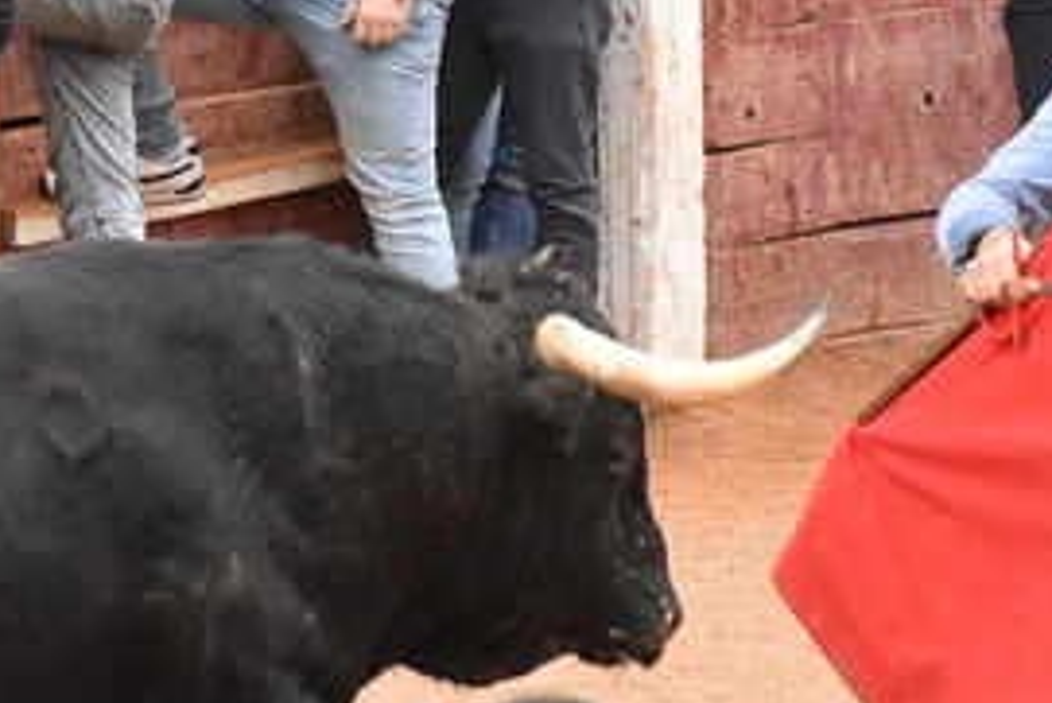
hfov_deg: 3.0
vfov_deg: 2.0
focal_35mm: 697
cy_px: -19
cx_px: 214
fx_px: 20378
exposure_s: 1/500
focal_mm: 140
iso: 2000
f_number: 5.6
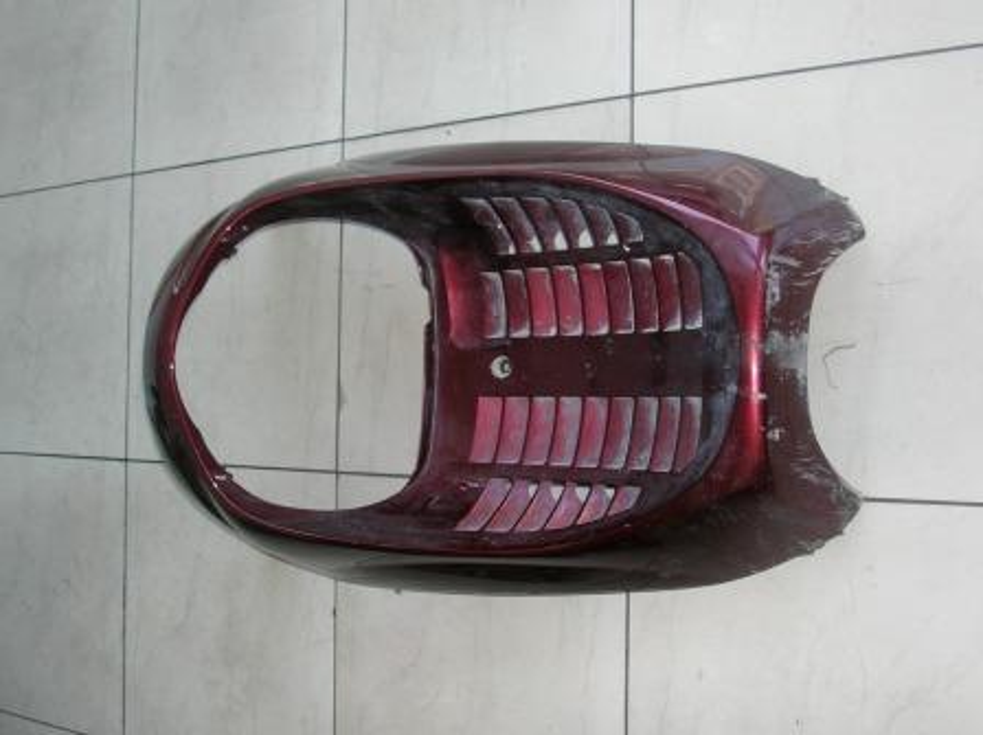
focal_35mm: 45
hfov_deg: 42.1
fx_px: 1277
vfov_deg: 32.1
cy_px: 368
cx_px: 492
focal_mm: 7.5
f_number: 3.1
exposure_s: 1/60.1
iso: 50
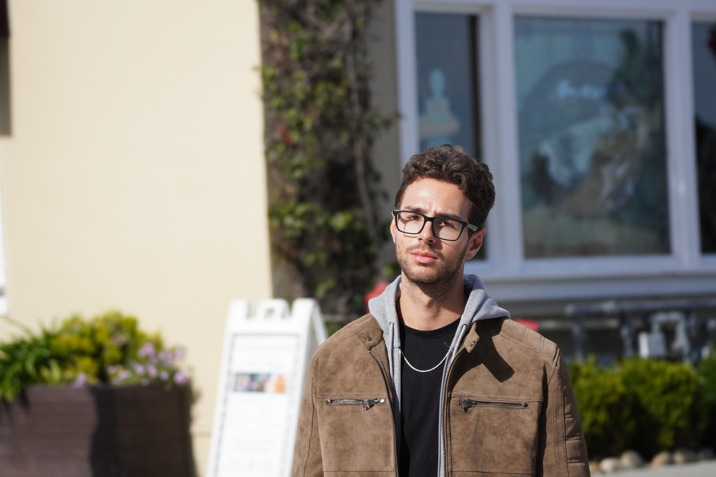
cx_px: 358
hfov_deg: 11.3
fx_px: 3610
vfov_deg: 7.6
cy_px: 238
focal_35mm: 182
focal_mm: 121
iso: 800
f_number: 5
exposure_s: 1/4000
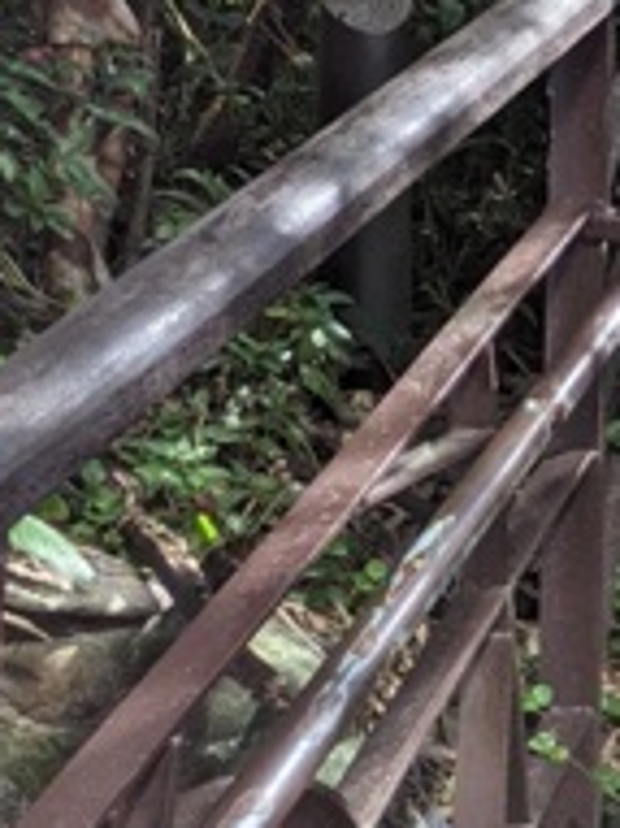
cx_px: 1171
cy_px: 529
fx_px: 1602
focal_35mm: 67
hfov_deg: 17.2
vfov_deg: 28.9
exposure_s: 1/257
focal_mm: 2.22
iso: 37
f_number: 2.2
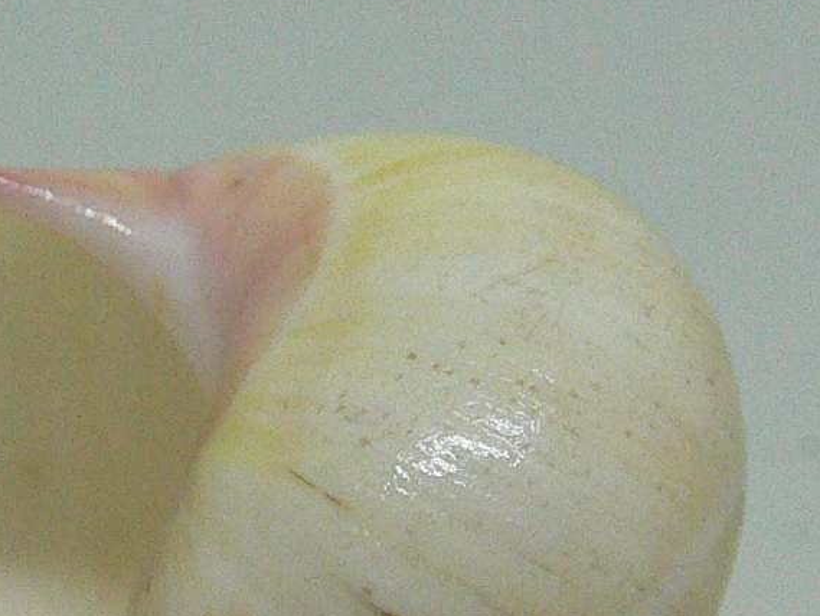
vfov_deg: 11.7
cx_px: 154
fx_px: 2938
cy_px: 721
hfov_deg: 15.8
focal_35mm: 124
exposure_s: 1/60
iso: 200
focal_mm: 4.6
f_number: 2.8
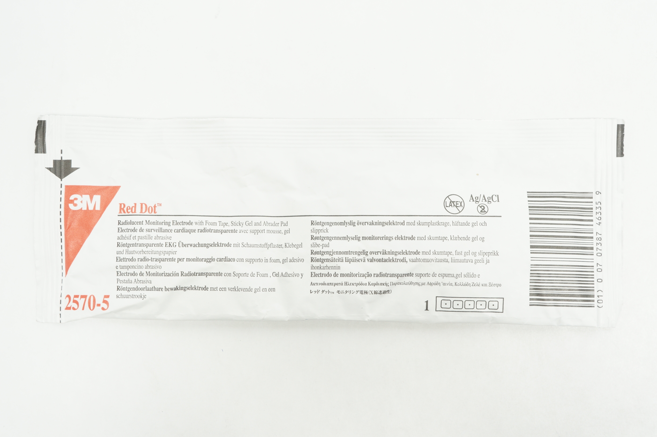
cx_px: 328
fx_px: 711
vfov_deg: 34.1
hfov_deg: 49.6
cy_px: 218
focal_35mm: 39
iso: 400
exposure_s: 1/15
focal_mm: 26
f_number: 8
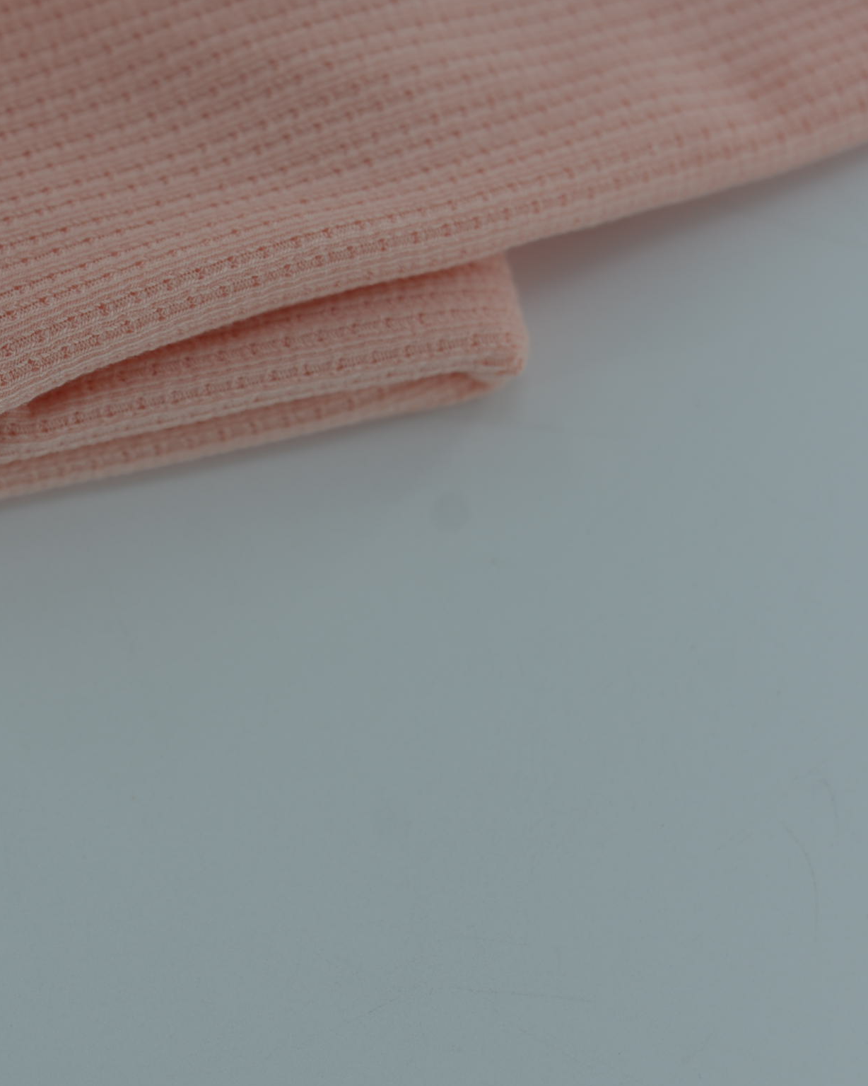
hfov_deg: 16.4
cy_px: 458
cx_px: -4
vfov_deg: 20.8
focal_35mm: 92
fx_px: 2954
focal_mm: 50
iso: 100
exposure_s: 1/320
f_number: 3.5
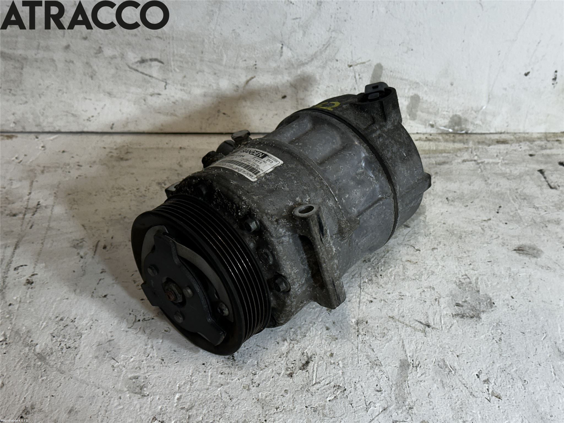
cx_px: 282
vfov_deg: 30.3
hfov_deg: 39.7
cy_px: 212
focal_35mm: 48
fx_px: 782
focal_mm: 6.86
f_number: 1.78
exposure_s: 1/100
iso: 64
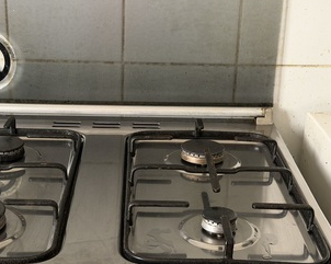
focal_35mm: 71
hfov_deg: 26.7
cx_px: 131
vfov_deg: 21.5
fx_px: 695
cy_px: 173
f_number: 1.78
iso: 400
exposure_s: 1/40
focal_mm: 6.76
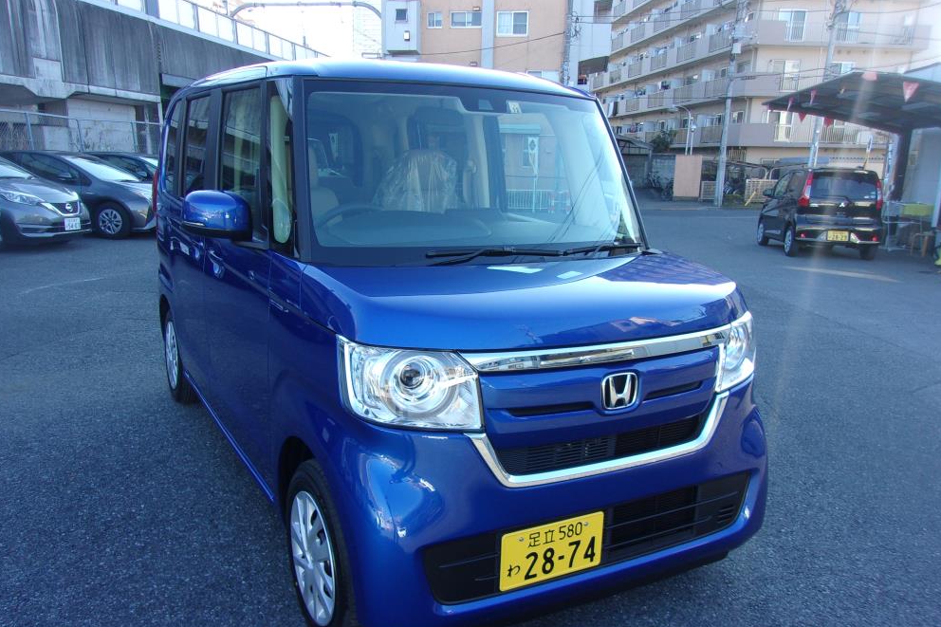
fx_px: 758
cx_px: 464
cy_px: 347
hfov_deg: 63.7
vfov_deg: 44.9
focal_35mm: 29
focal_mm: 4.9
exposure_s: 1/150
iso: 80
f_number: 3
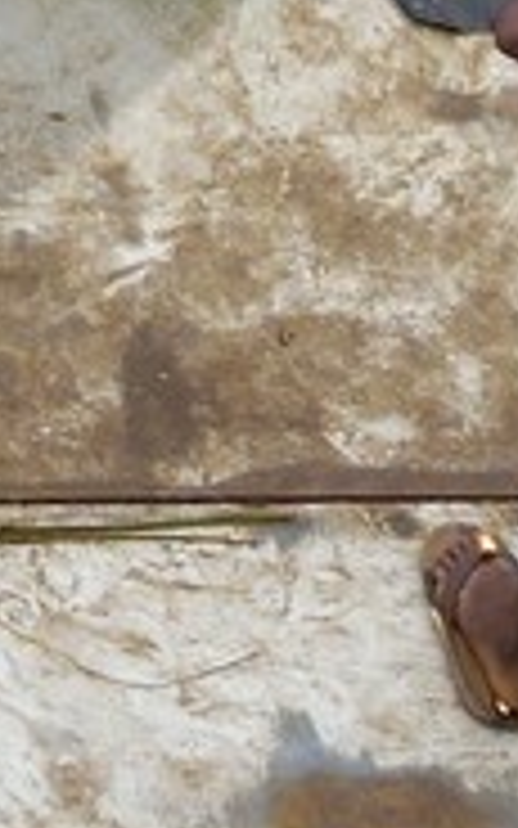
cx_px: -1117
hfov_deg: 4.4
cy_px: -1305
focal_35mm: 284
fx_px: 6415
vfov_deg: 6.9
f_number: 7.1
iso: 800
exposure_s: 1/320
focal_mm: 32
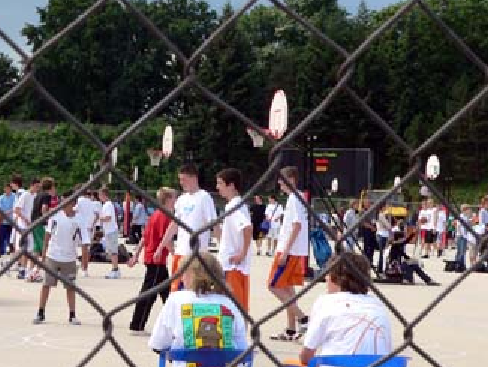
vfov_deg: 15.7
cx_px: 180
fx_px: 1326
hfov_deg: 20.8
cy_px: 244
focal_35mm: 94
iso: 80
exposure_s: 1/100
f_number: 8
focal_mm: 11.4
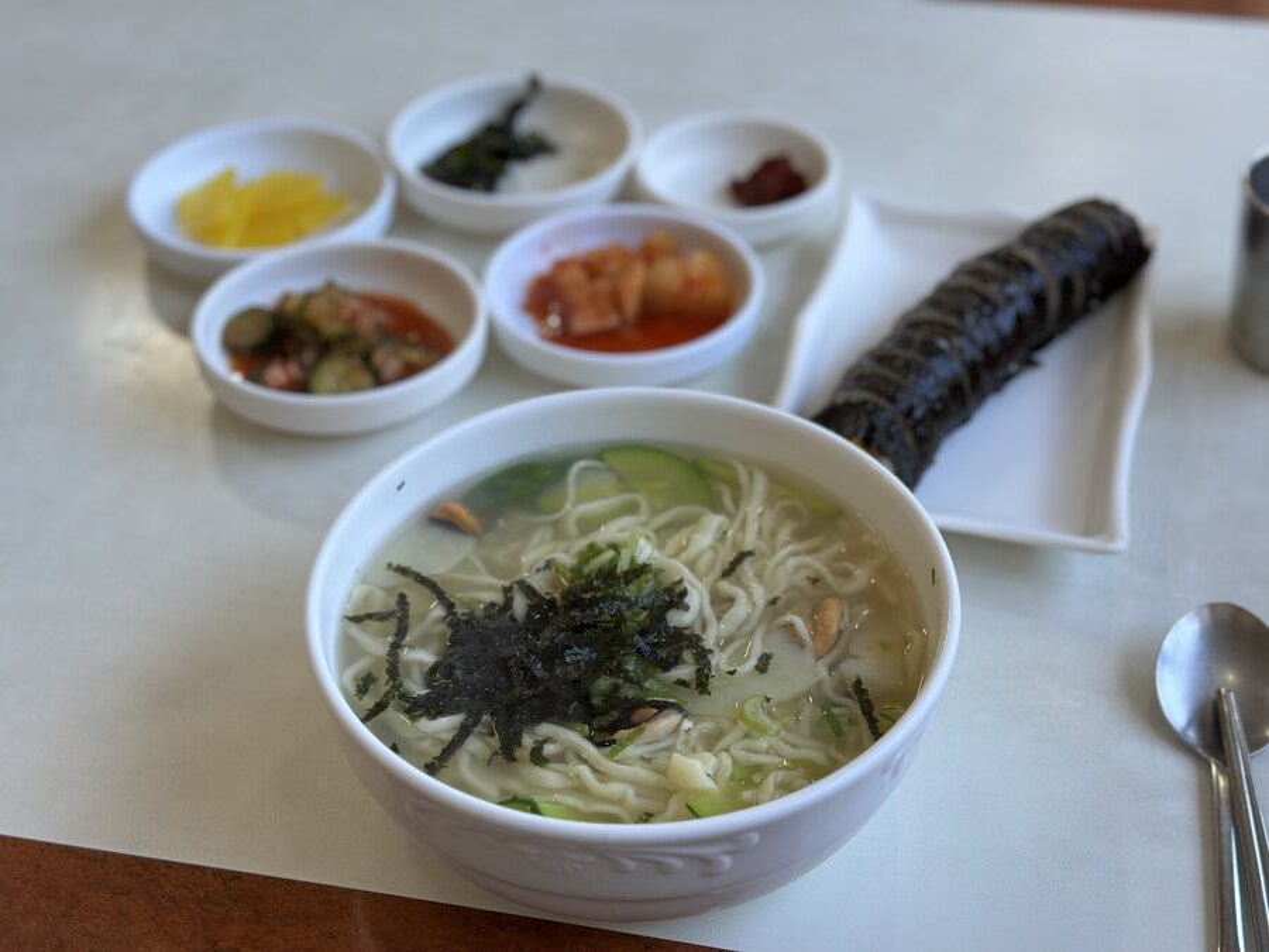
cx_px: 634
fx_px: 1760
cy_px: 476
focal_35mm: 48
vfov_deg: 30.3
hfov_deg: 39.7
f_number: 1.78
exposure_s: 1/123
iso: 64
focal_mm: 6.86
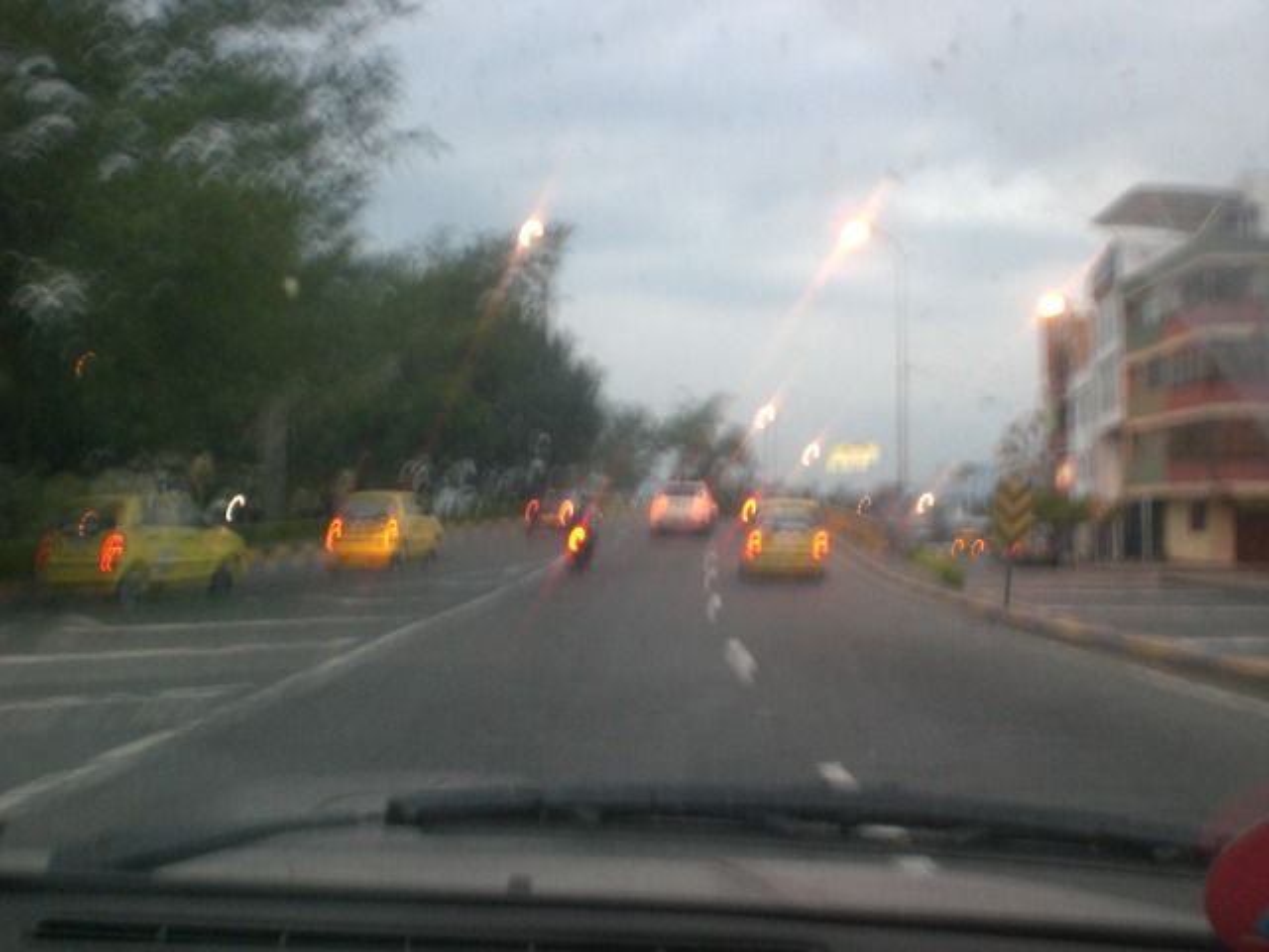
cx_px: 634
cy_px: 476
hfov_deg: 49.0
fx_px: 1393
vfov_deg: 37.7
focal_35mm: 38
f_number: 3.1
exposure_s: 1/20
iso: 200
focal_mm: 6.3
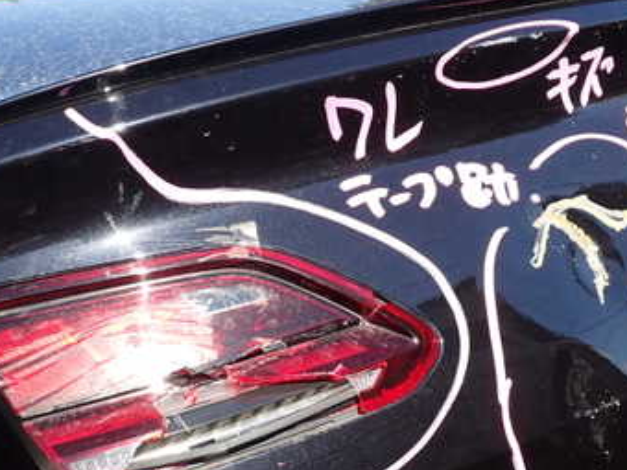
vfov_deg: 27.4
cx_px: 262
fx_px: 960
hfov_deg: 36.1
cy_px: 288
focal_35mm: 53
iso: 100
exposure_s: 1/500
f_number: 3.2
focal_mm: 5.4
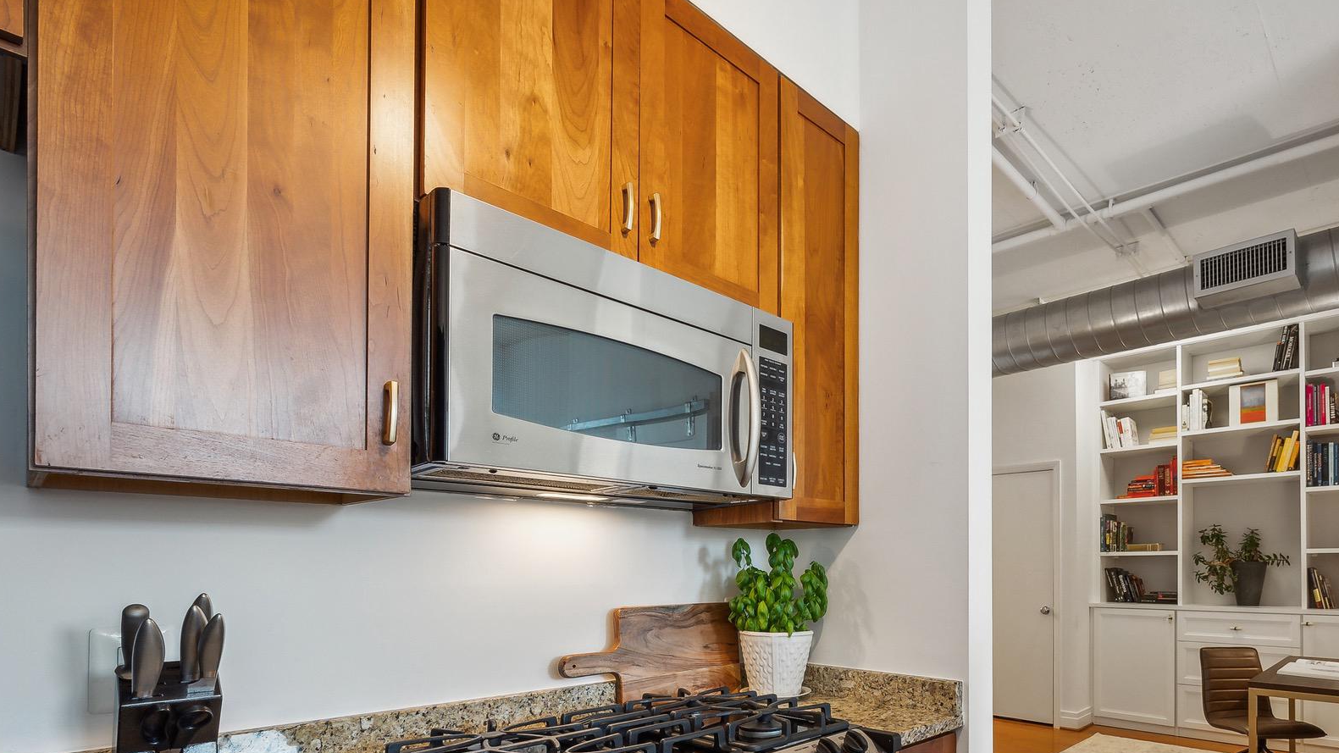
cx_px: 857
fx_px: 675
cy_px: 571
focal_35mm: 19
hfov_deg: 87.3
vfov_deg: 55.3
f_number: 7.1
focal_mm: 14
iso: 640
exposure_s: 1/25
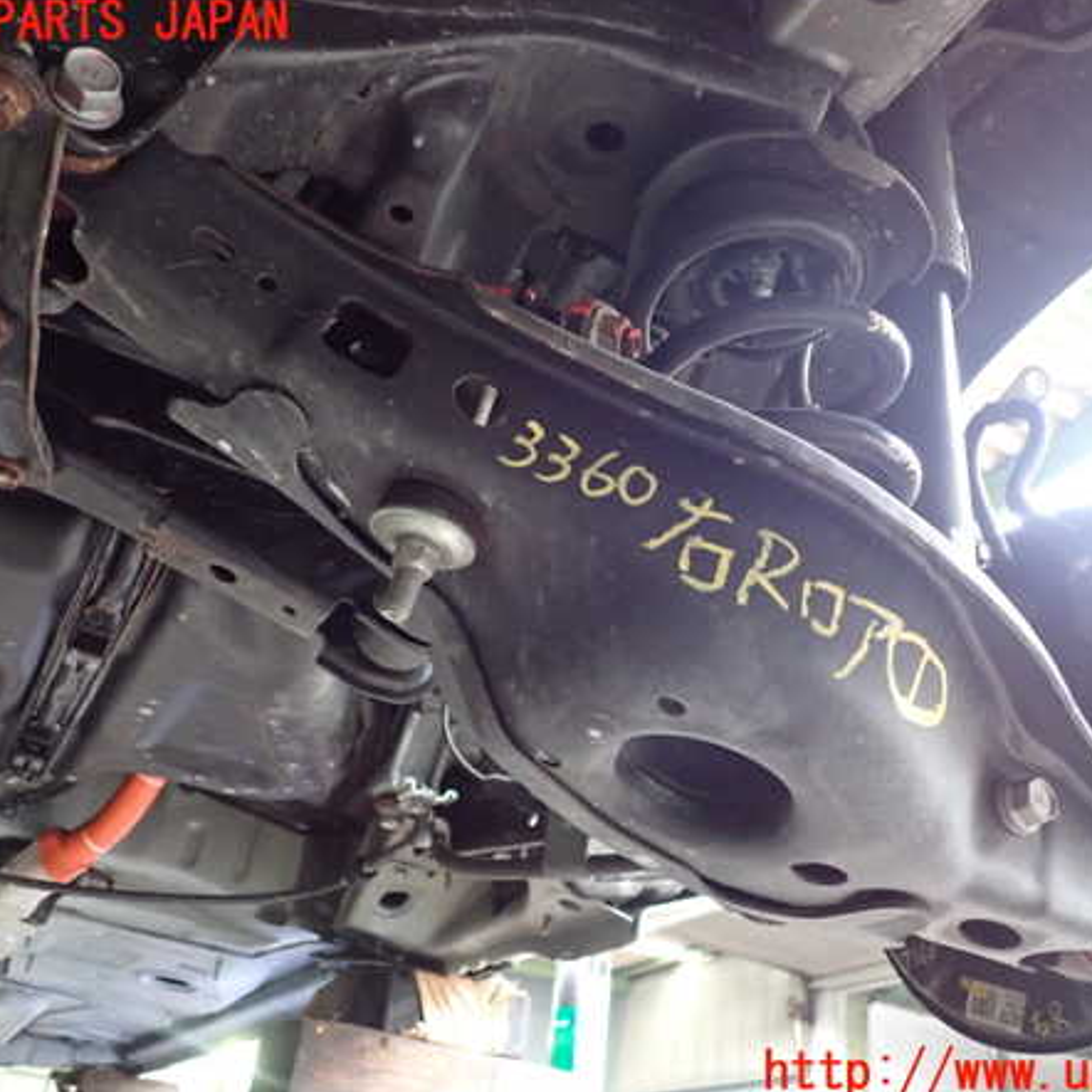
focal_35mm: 36
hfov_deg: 46.0
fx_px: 1285
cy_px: 548
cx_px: 581
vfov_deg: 46.0
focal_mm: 5.4
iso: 800
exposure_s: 1/25
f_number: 2.3
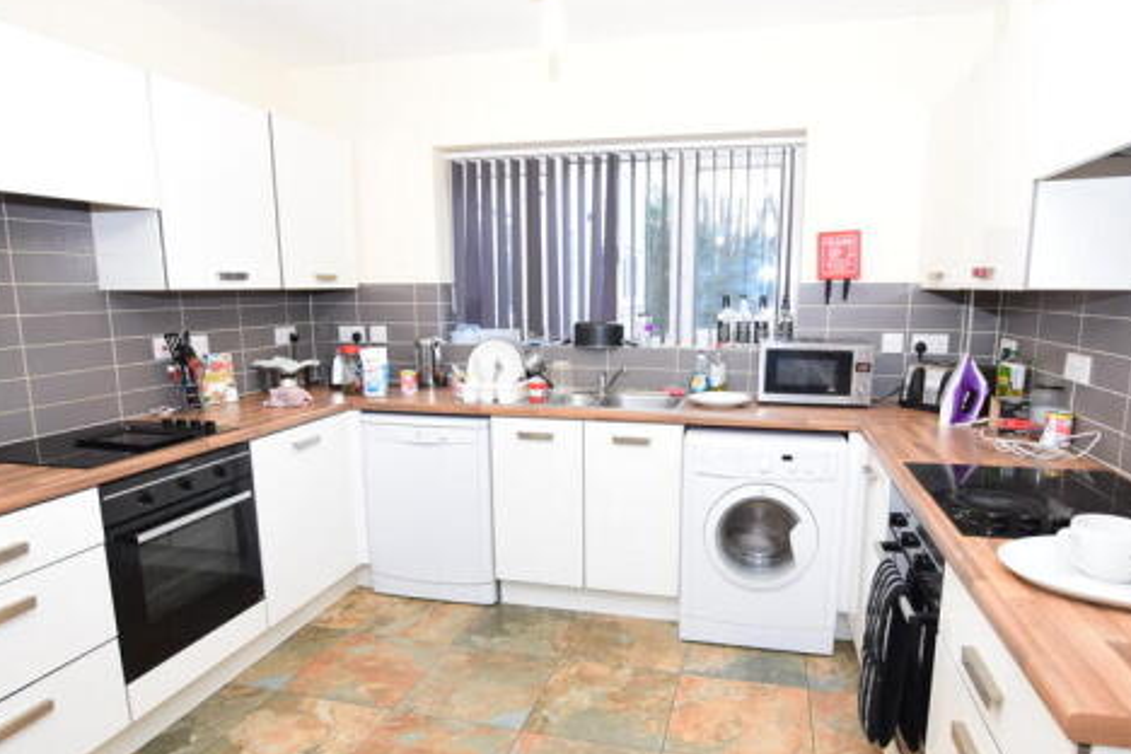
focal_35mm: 21
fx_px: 660
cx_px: 586
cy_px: 417
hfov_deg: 81.2
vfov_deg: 59.4
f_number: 4.5
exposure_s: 1/60
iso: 1600
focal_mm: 10
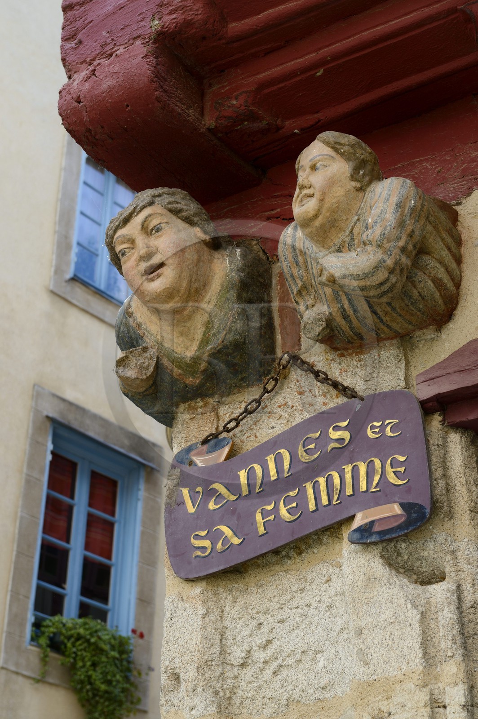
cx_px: 239
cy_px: 360
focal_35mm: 70
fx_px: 1396
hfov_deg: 19.4
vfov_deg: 28.9
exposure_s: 1/200
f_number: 7.1
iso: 200
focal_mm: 70
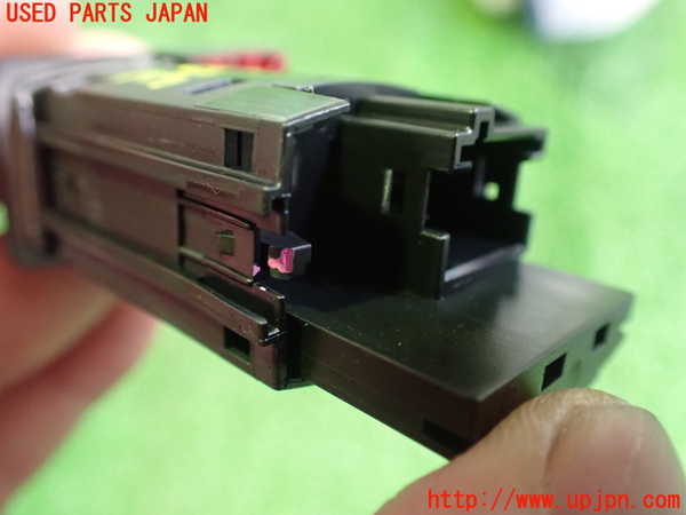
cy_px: 258
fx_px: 595
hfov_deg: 60.0
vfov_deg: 46.8
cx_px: 343
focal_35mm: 30
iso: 1250
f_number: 2.3
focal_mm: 5.4
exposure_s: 1/30
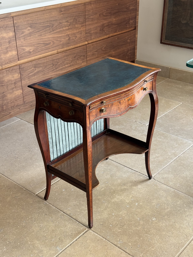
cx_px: 96
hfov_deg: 30.3
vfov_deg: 39.7
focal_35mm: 48
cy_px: 128
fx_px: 357
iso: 100
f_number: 1.78
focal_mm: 6.76
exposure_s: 1/72
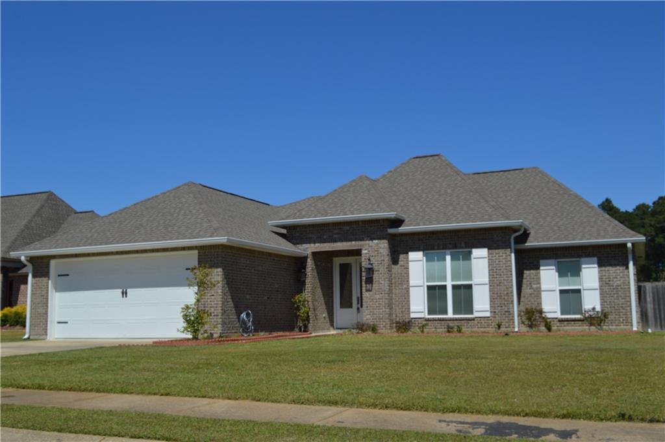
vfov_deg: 34.1
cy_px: 221
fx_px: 719
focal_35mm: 39
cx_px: 332
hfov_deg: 49.6
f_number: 10
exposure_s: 1/400
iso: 100
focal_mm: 26
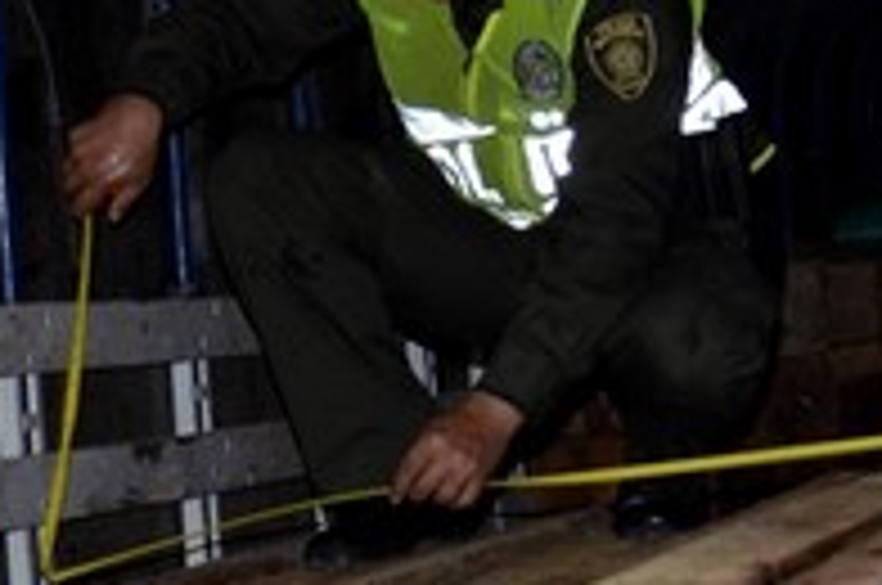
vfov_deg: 8.8
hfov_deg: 13.0
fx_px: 3816
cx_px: 958
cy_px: 180
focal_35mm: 156
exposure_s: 1/60
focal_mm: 30
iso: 800
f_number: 4.2
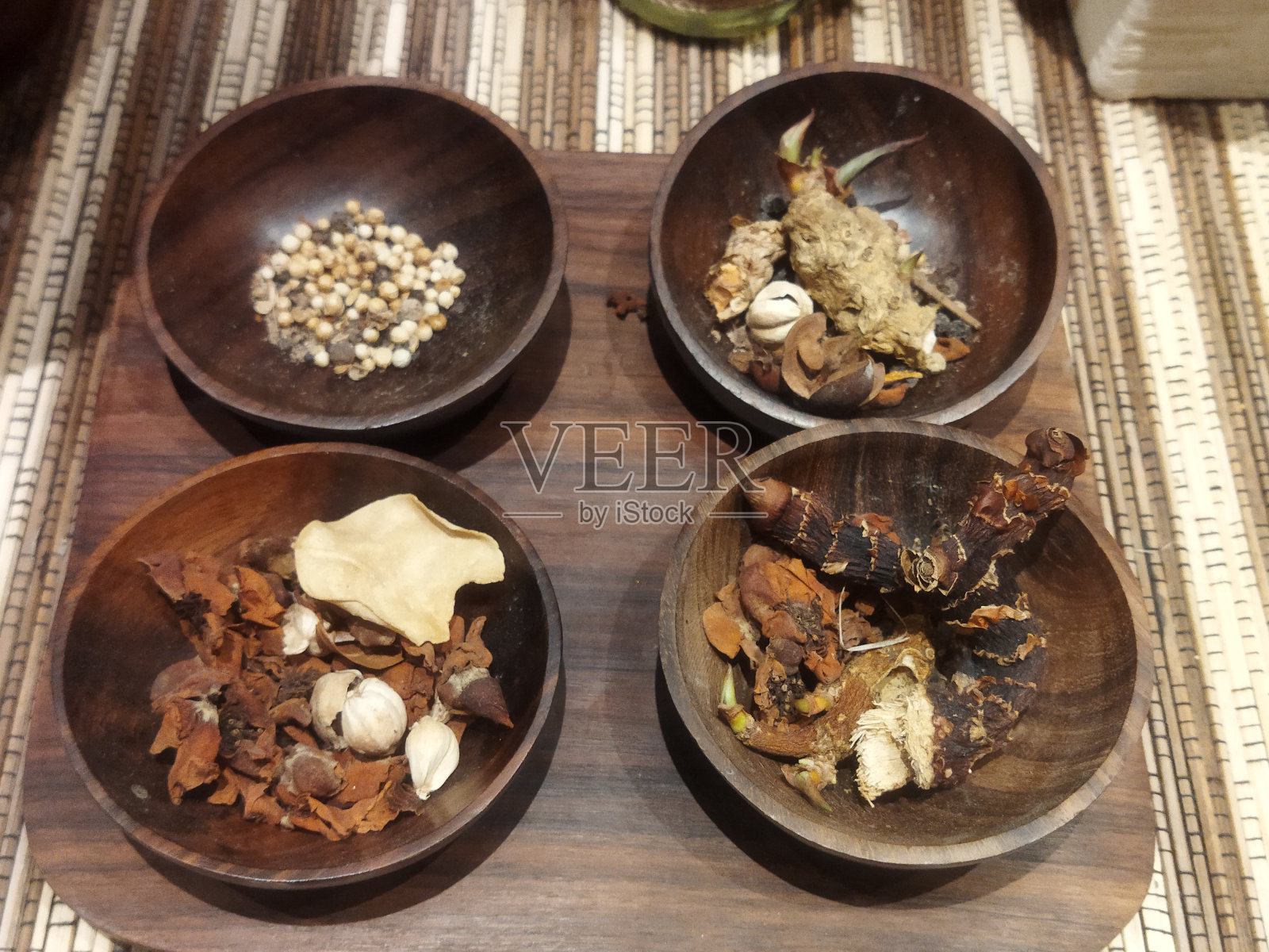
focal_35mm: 27
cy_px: 476
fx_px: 990
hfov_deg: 65.3
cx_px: 634
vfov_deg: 51.4
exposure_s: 1/33
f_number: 1.79
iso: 400
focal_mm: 4.71
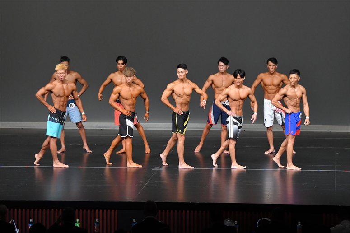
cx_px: 175
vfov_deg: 8.2
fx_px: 1633
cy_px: 116
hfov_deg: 12.2
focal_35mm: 168
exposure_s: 1/400
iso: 4000
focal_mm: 112
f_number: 5.6
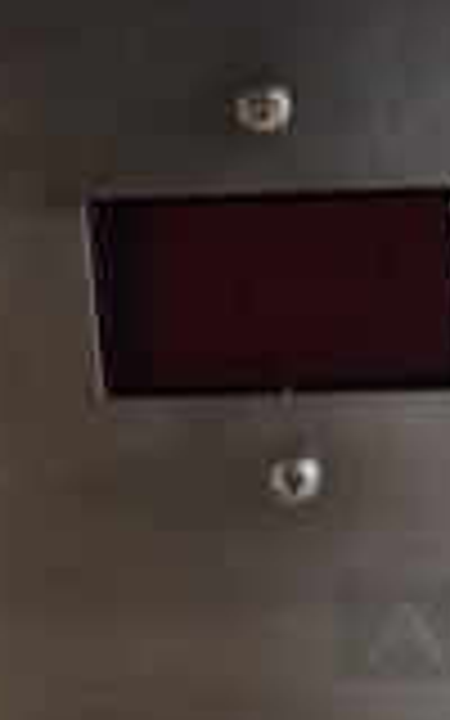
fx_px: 2747
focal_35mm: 140
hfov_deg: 8.9
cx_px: 842
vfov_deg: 14.9
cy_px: 441
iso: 720
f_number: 3.8
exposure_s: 1/40
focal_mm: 24
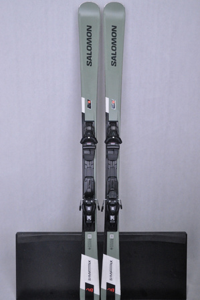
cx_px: 100
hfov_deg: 36.8
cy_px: 150
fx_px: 301
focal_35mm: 36
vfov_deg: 53.2
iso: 3200
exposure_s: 1/125
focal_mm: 24
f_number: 8
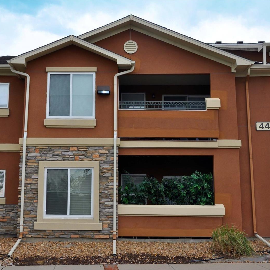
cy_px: 136
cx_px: 113
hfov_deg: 34.8
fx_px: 429
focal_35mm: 49
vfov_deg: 34.9
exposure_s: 1/200
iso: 200
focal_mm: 25
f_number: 10
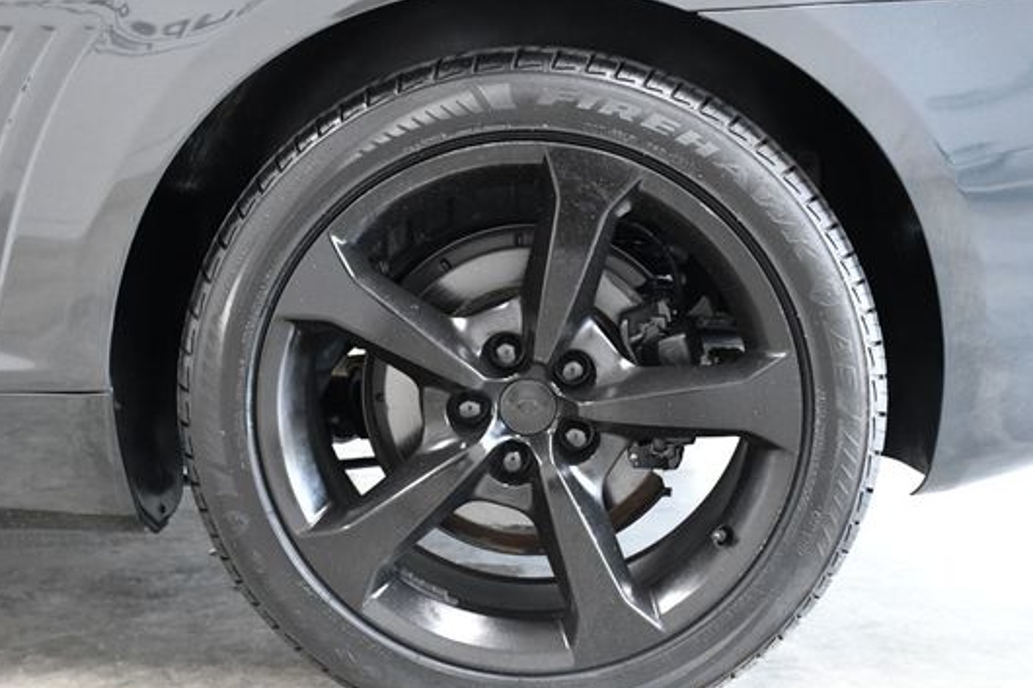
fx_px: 1664
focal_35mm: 58
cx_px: 487
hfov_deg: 34.5
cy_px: 378
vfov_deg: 23.4
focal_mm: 32
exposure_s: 1/100
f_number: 5
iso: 2500
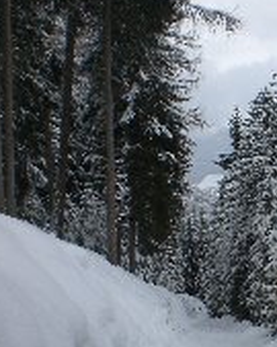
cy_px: 283
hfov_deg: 17.0
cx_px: 279
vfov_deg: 21.4
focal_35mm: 88
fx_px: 903
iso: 50
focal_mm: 6.3
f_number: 4.4
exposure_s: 1/500
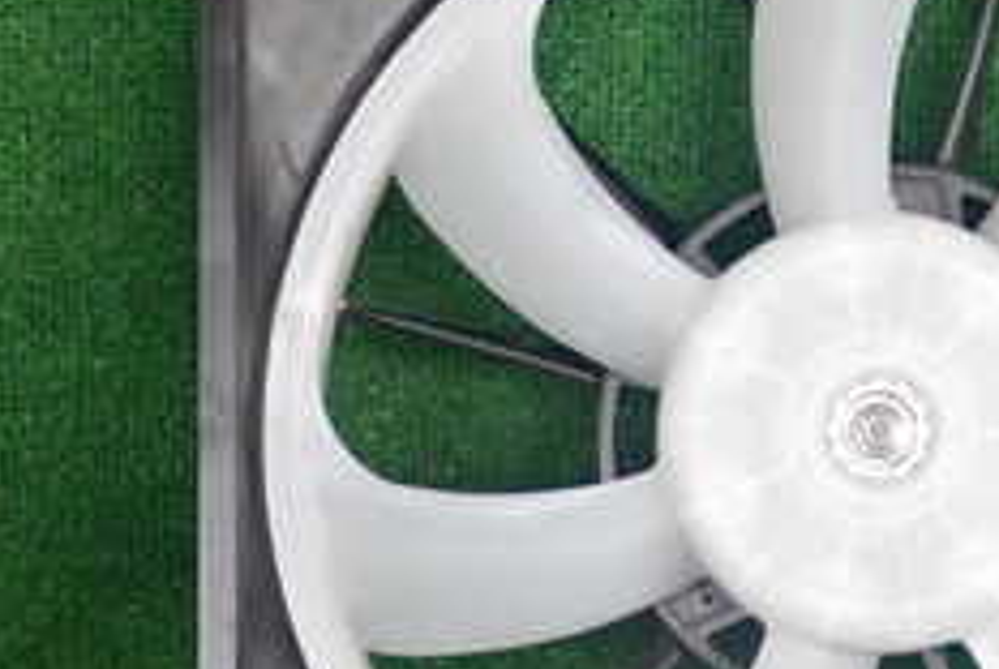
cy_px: 523
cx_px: 832
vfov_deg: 11.9
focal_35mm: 115
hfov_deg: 17.6
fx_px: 3195
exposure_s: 1/160
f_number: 2.9
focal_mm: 7.86
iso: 500
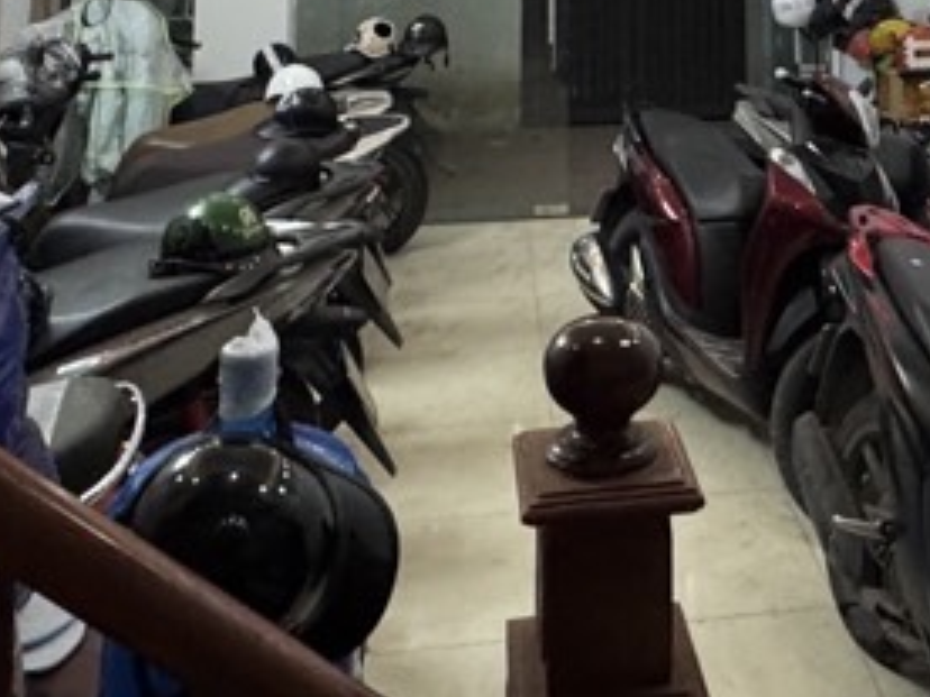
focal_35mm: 52
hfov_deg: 35.9
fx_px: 1397
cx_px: 708
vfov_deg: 23.1
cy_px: -323
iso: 250
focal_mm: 2.22
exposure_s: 1/100
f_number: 2.2
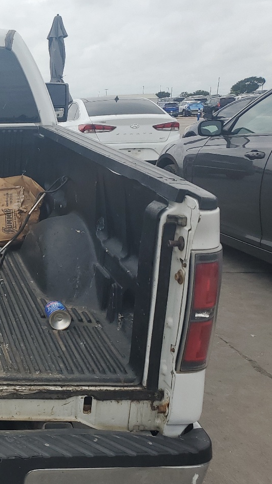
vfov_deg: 42.6
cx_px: -124
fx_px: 615
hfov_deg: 21.4
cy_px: 300
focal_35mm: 48
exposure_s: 1/1429
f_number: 1.5
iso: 50
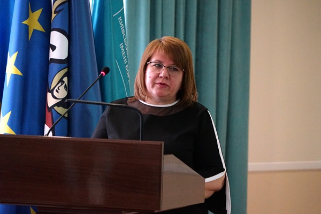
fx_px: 2140
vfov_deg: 5.7
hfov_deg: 8.6
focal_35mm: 240
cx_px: 160
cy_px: 107
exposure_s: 1/125
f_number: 6.3
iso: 5000
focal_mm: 240
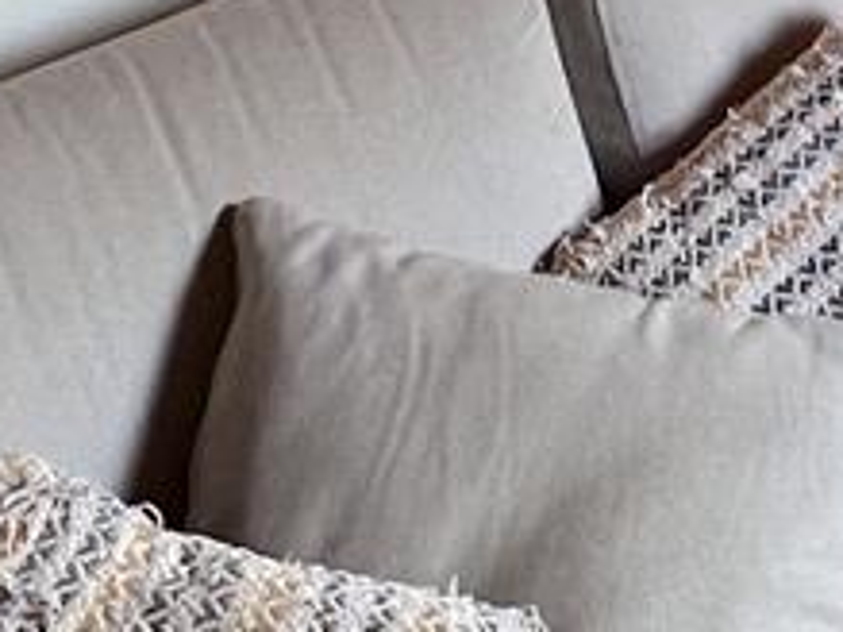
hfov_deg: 18.4
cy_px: -724
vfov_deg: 13.0
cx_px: 1259
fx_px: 2312
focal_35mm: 95
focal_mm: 1.57
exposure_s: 1/99
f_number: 1.8
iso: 100
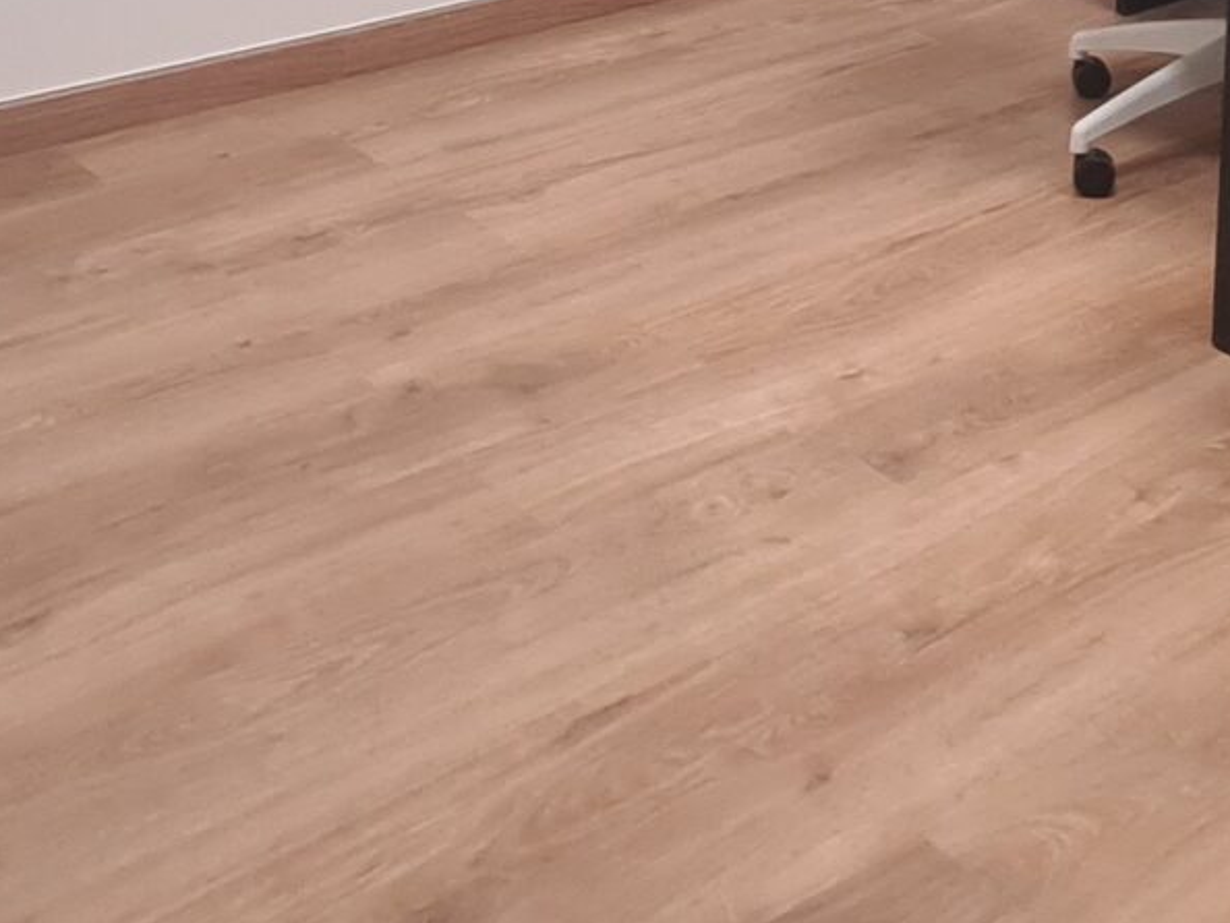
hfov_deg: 32.8
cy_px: -263
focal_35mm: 56
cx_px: 1085
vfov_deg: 23.3
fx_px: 1991
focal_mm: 2.2
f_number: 2.2
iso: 125
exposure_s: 1/50
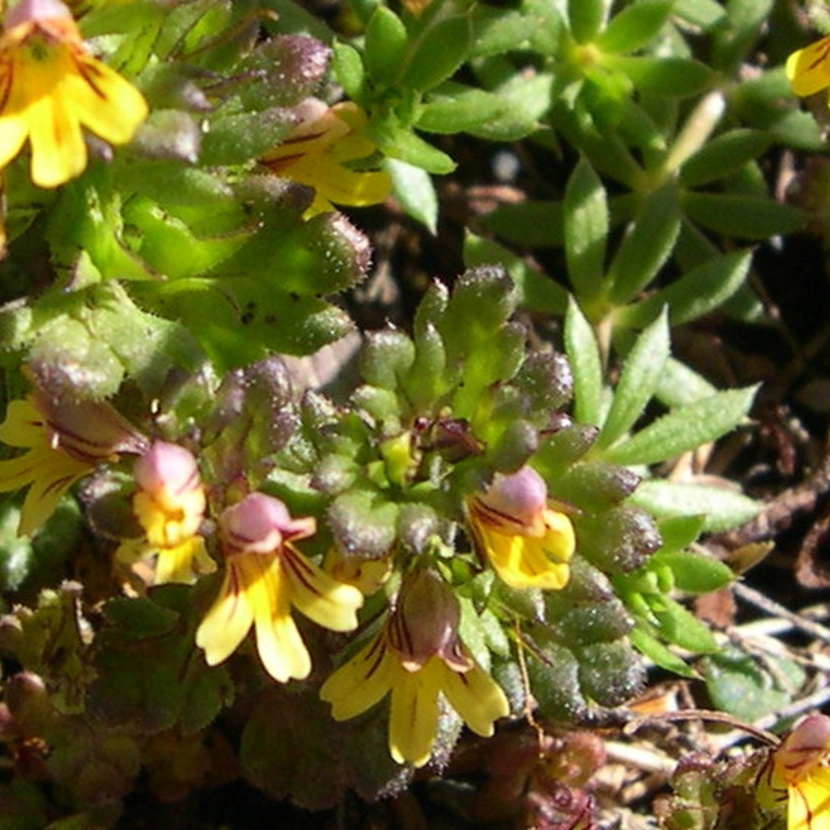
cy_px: 362
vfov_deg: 20.4
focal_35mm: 85
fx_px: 2306
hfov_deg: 20.1
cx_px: 117
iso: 100
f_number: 7.6
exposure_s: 1/127
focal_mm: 8
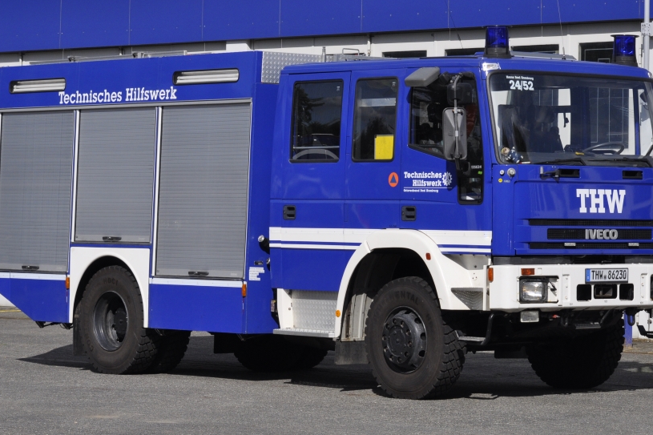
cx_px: 339
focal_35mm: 116
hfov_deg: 17.6
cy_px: 199
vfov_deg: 11.8
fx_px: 2104
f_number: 10
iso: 500
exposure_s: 1/1600
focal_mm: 70
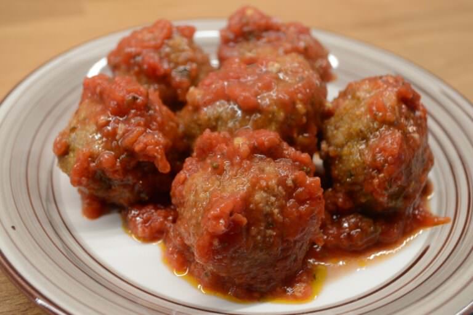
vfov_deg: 28.0
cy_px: 158
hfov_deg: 41.1
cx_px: 236
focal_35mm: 48
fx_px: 630
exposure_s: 1/60
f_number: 4.8
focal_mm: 32
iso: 1400
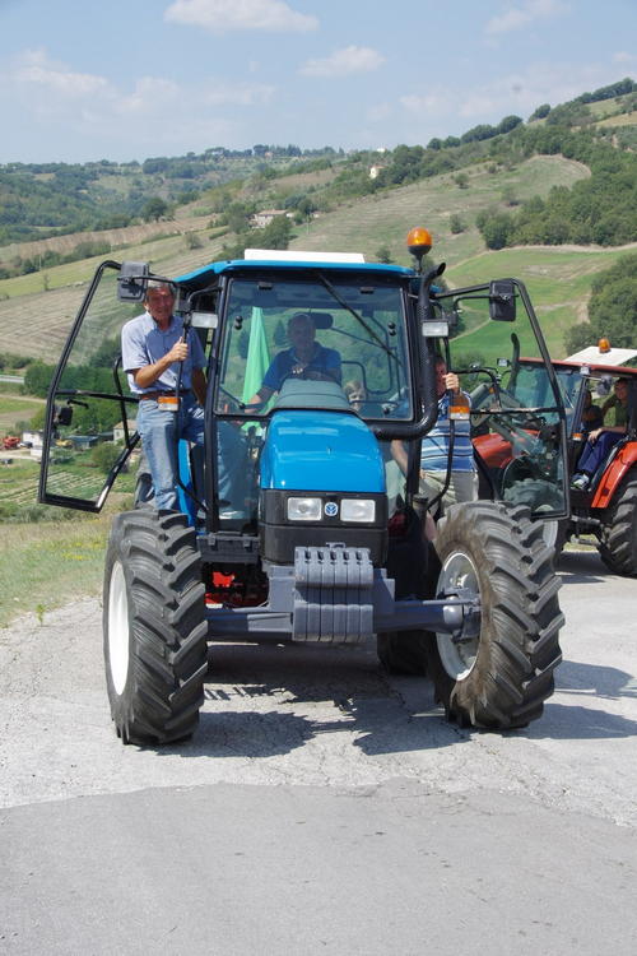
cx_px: 318
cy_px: 478
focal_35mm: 55
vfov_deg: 36.2
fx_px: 1460
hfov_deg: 24.6
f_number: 11
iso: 640
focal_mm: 37
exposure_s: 1/320
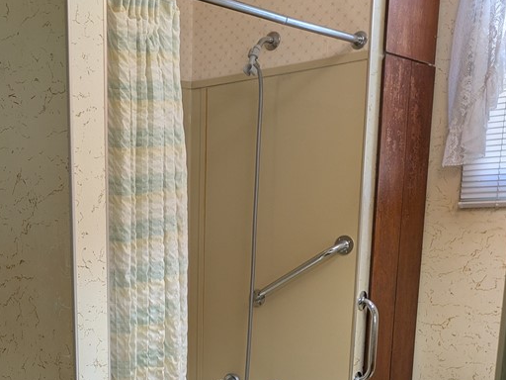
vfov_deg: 27.7
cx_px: 53
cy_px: 361
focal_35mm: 50
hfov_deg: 35.9
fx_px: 731
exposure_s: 1/40
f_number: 1.89
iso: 123
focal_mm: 5.43
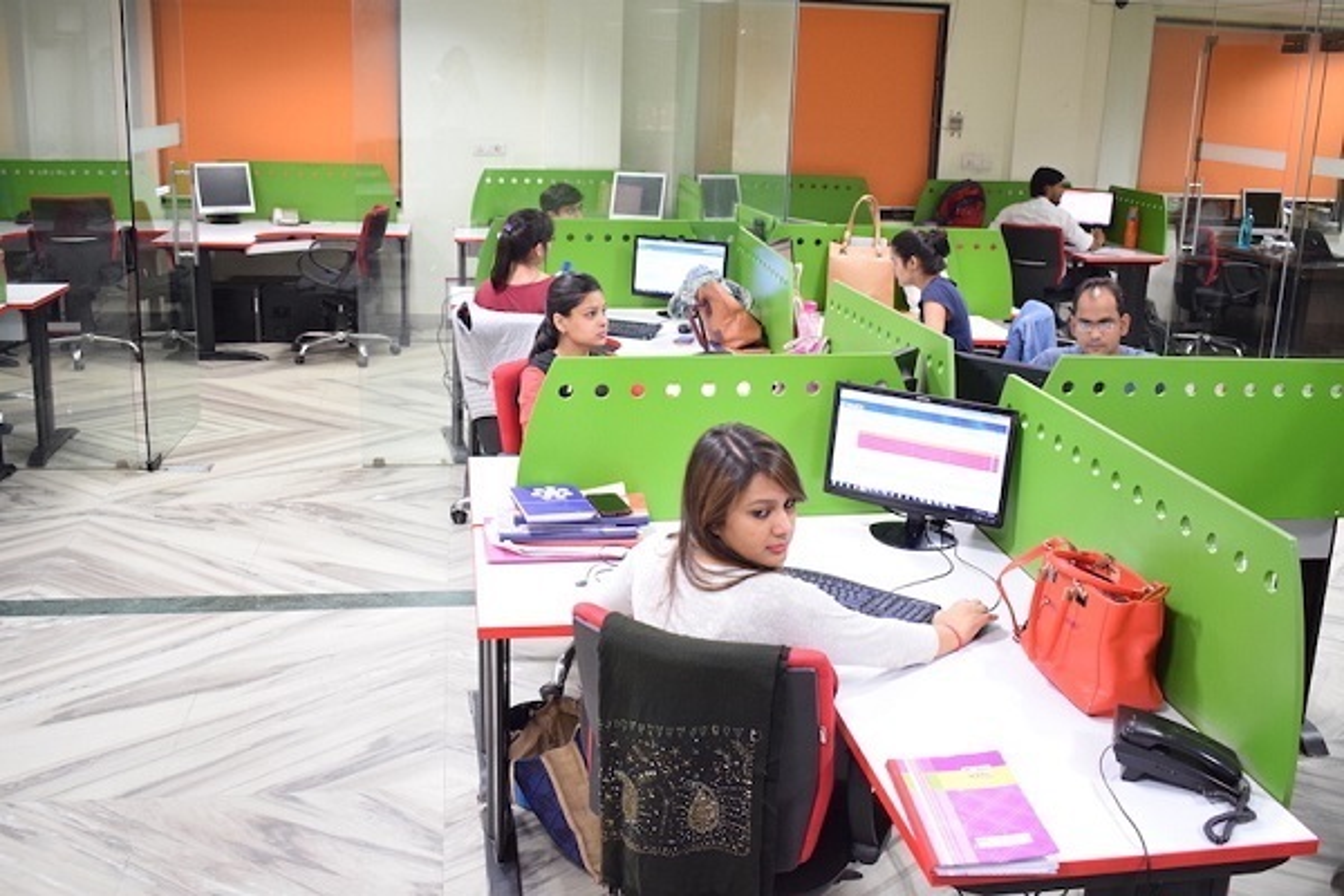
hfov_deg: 53.1
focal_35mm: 36
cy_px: 448
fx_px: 1344
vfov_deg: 36.9
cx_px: 672
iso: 1600
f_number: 3.8
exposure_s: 1/40
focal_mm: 24
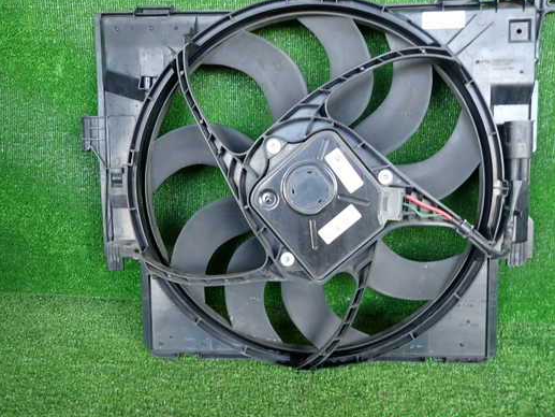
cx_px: 303
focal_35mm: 29
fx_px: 465
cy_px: 203
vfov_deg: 48.2
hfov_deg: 61.5
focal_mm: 4.5
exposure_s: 1/40
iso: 200
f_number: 2
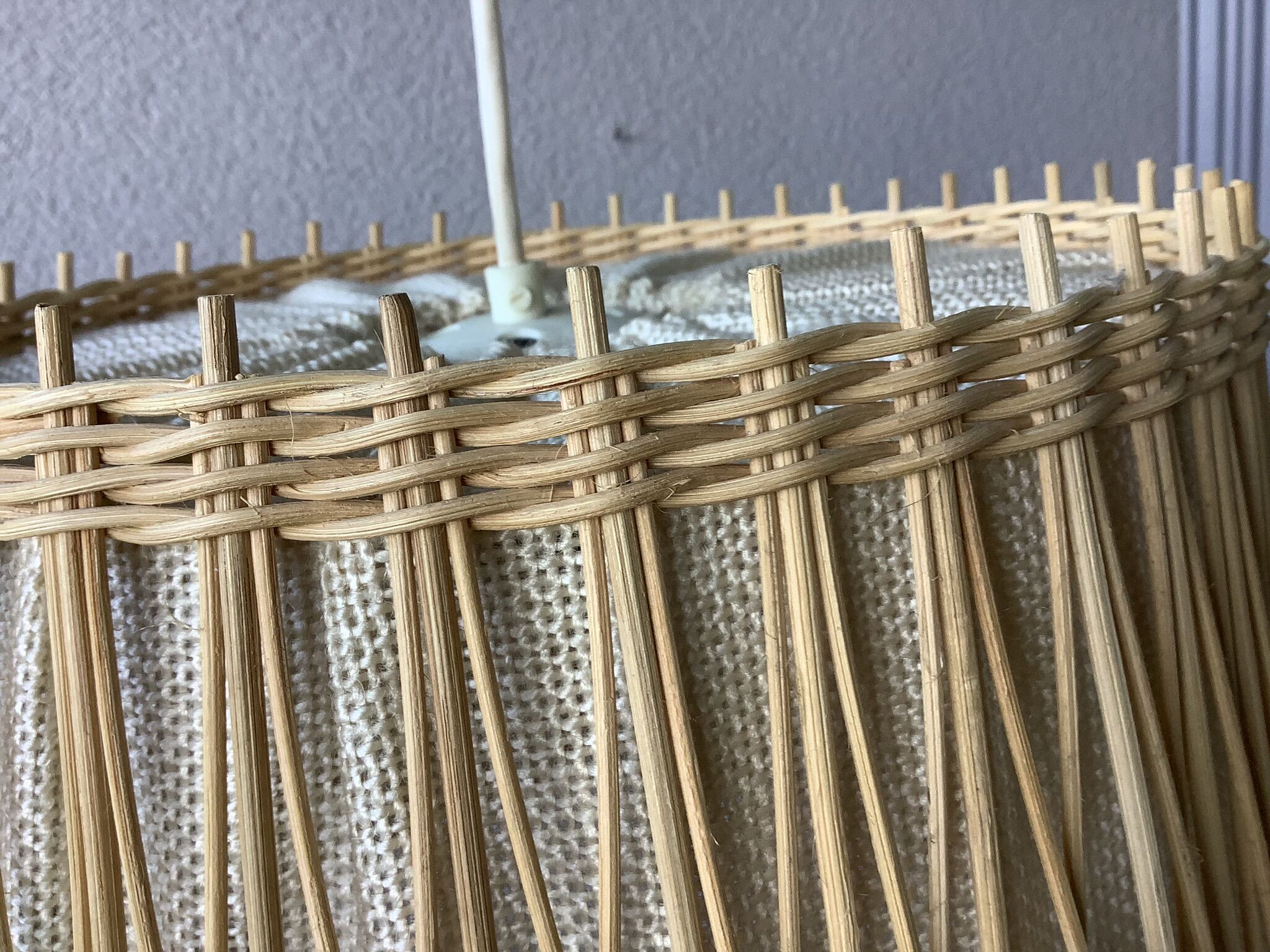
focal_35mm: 31
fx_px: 1137
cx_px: 635
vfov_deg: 45.4
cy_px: 476
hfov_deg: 58.4
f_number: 2.4
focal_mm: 3.3
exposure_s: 1/120
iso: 64
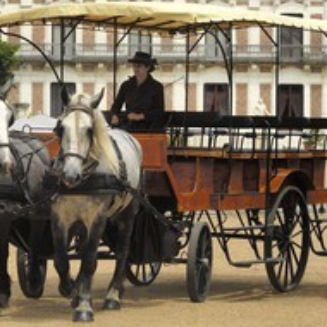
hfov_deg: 8.8
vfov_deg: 8.8
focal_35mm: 198
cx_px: 87
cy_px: 98
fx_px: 2116
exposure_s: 1/160
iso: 100
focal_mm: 70
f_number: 8
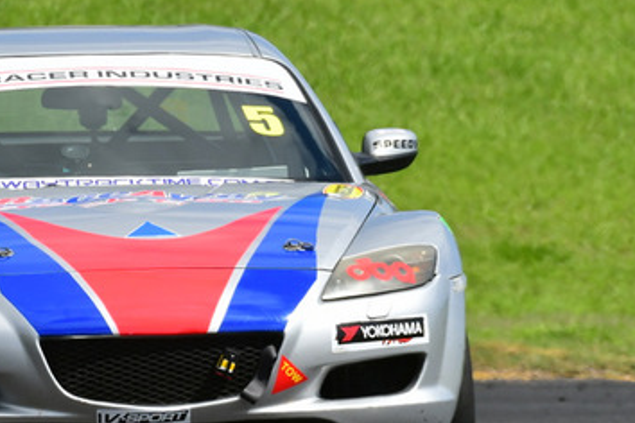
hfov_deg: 1.4
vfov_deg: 1.0
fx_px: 25098
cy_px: 127
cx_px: 63
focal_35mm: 1423
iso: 400
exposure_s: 1/640
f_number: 11
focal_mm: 420
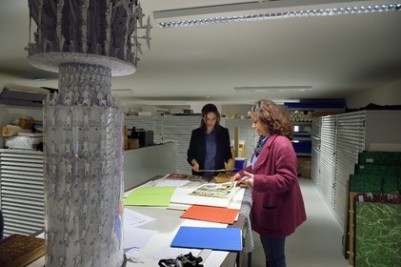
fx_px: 267
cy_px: 134
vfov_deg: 53.1
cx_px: 200
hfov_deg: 73.8
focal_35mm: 24
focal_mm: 24
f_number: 8
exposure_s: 1/60
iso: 1600
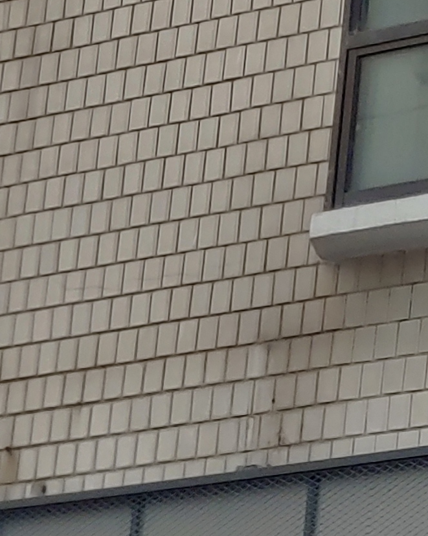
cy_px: -132
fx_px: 3771
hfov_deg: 6.2
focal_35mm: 238
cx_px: 1015
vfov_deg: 8.0
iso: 50
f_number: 2.4
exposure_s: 1/130
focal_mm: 5.88
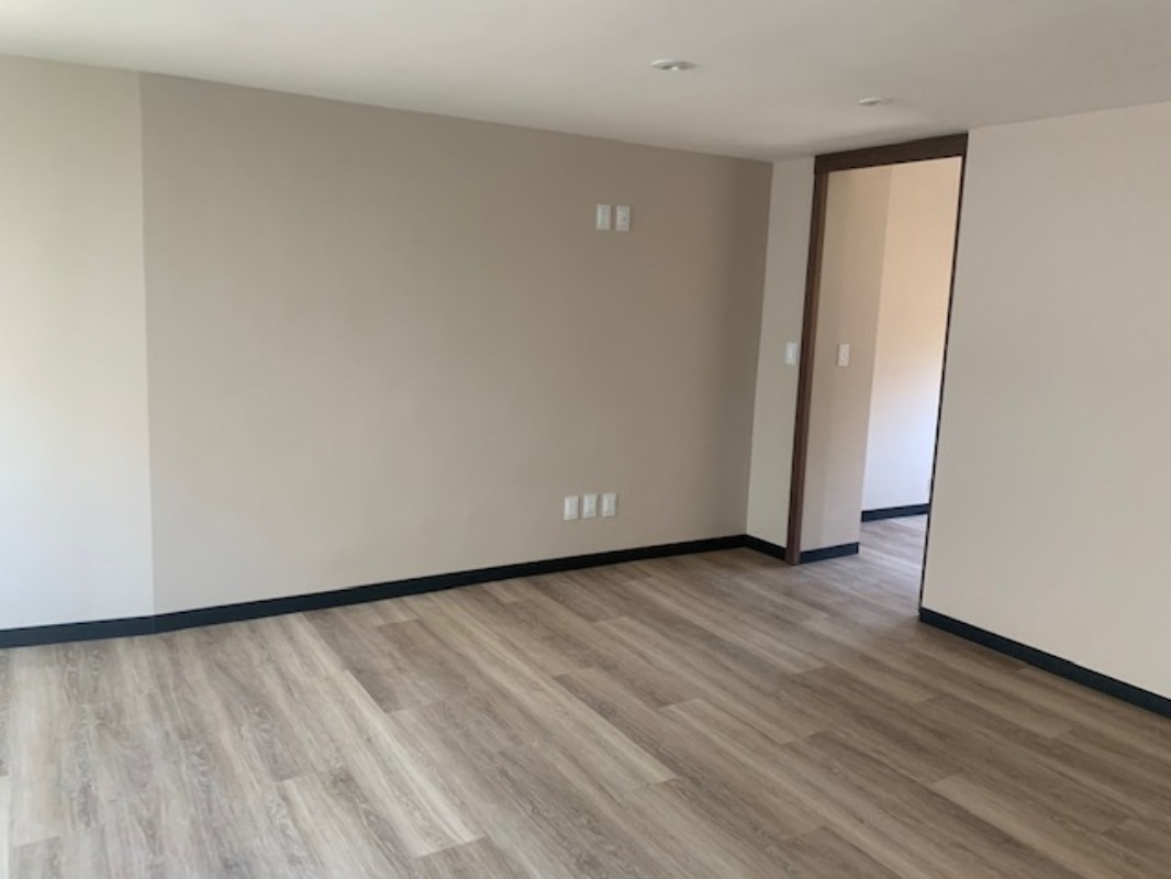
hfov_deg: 67.3
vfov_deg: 53.1
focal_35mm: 26
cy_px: 440
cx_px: 586
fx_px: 880
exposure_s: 1/60
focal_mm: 4.25
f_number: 1.8
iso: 160
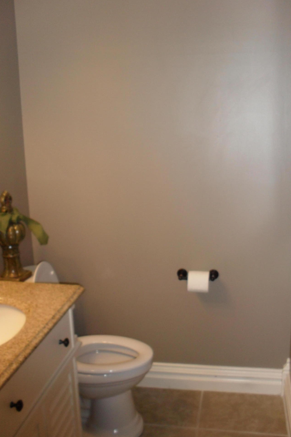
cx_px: 154
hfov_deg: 35.0
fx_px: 461
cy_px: 222
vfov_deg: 50.7
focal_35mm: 38
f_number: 3.2
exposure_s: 1/45
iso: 200
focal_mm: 6.3
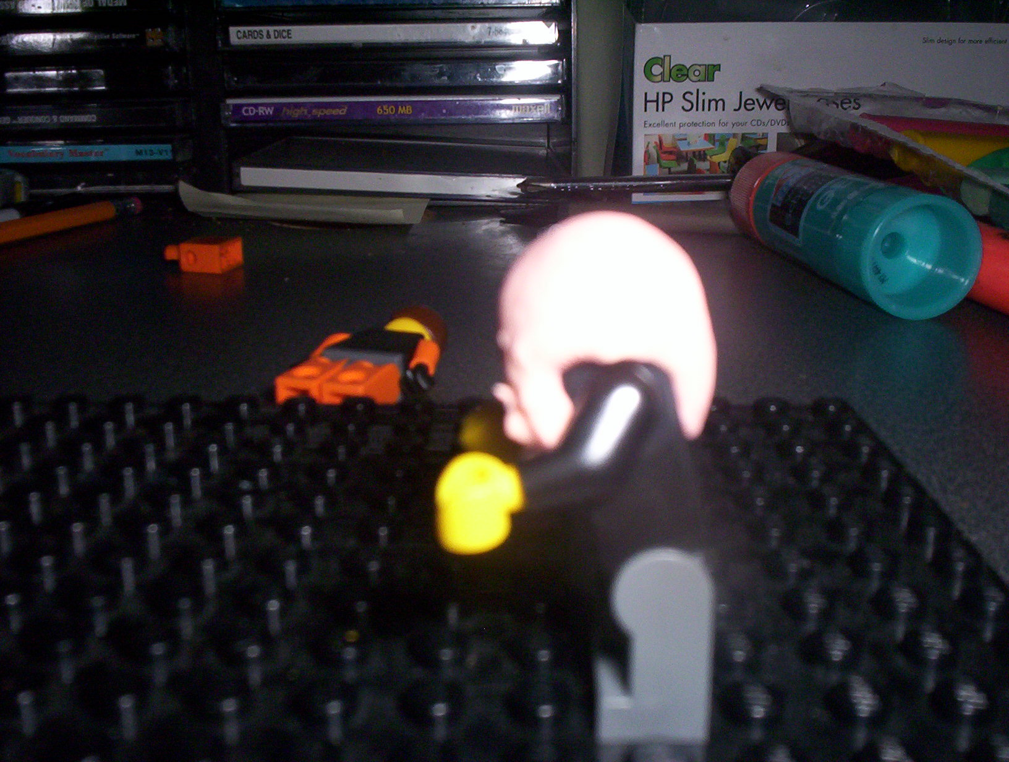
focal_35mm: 38
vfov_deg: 37.9
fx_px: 1110
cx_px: 504
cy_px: 381
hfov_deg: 48.9
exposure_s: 1/60
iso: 140
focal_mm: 4.99
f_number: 4.5
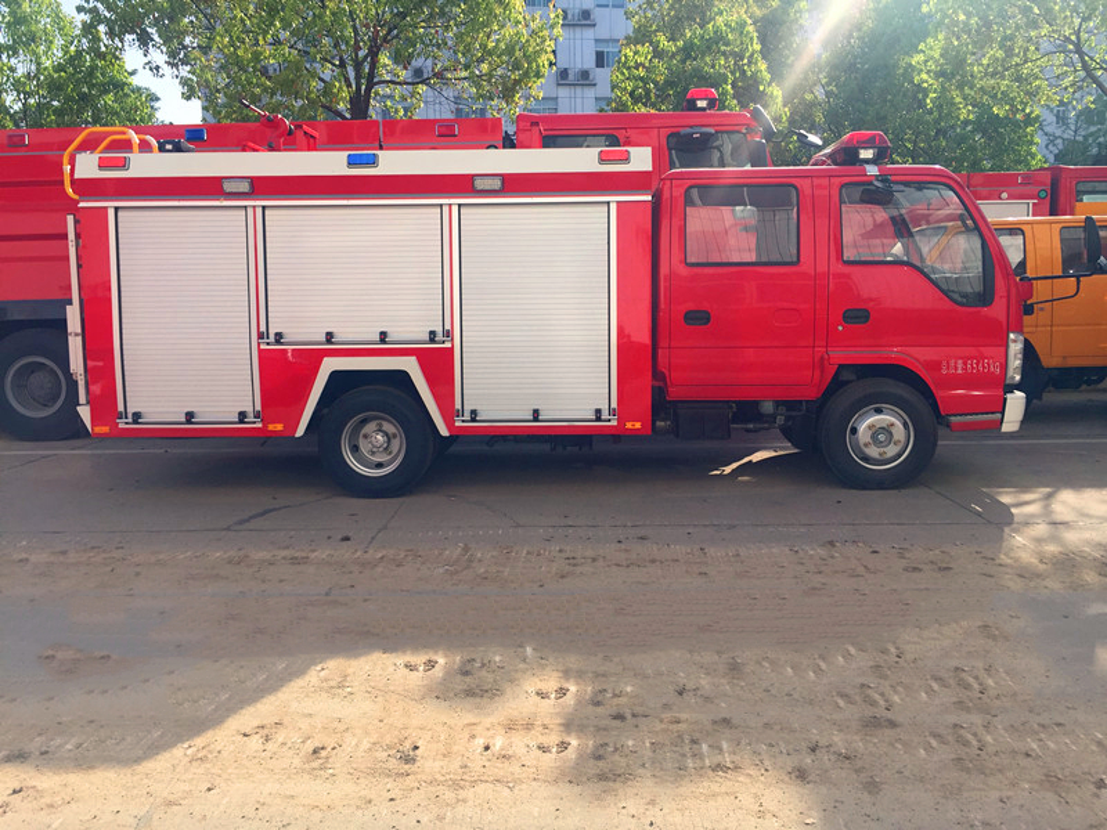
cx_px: 554
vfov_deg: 48.2
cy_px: 415
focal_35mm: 29
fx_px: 927
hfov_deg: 61.7
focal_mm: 4.15
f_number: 2.2
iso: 32
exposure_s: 1/1464
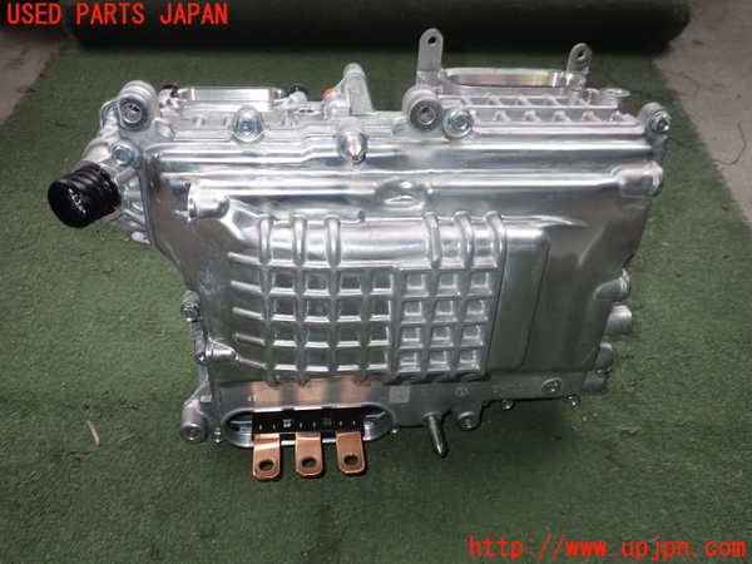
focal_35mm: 30
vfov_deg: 46.8
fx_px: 652
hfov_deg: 60.0
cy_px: 282
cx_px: 376
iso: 200
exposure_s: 1/30
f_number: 6.3
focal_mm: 5.4
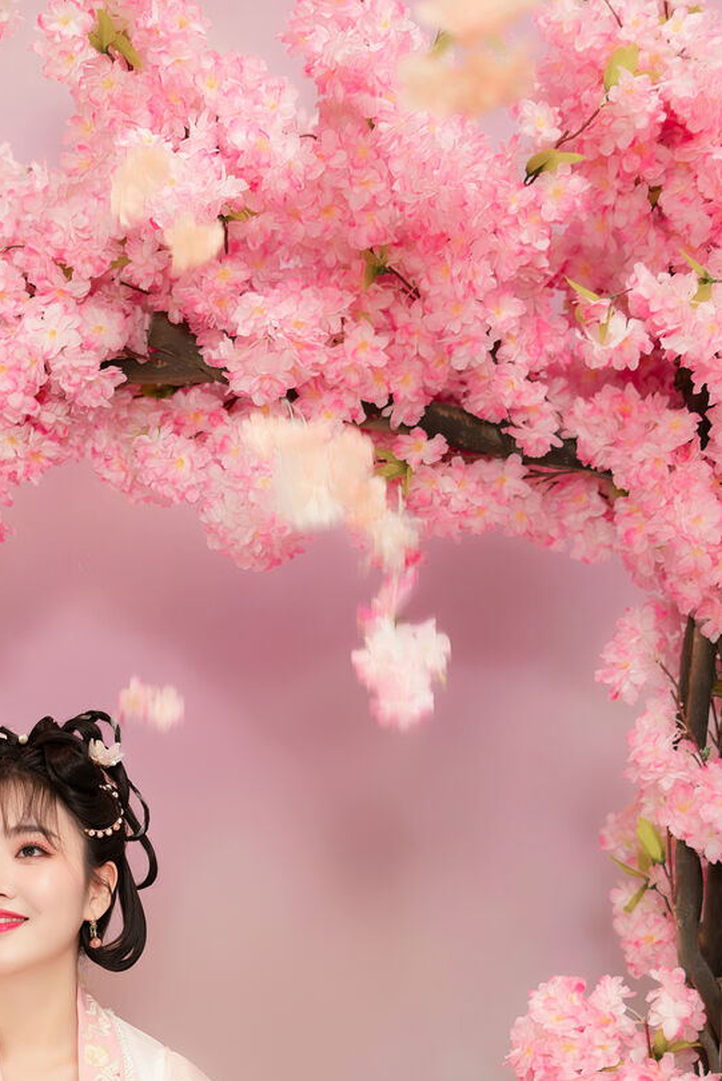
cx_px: 47
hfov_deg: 12.3
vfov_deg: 18.0
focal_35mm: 111
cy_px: 1060
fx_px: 3335
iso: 100
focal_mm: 50
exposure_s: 1/100
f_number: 2.2
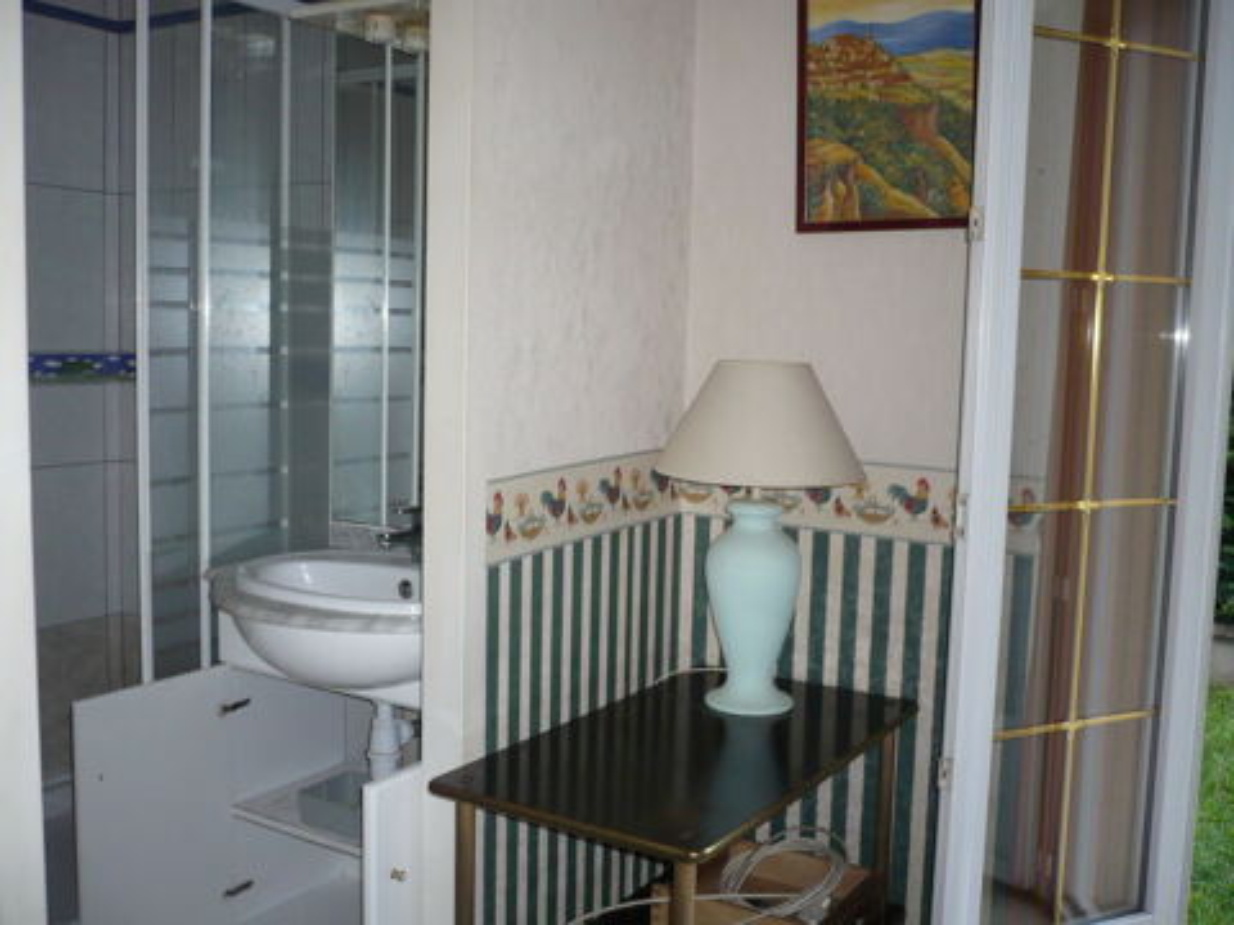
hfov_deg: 52.6
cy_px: 462
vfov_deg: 40.7
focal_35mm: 35
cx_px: 617
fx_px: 1248
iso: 125
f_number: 2.8
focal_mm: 5.8
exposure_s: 1/30
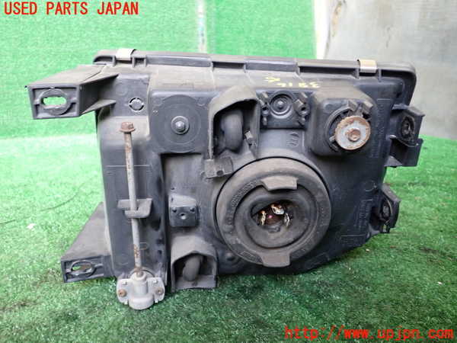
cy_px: 172
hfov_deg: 60.0
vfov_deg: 46.8
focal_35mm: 30
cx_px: 228
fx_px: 396
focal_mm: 5.4
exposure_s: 1/40
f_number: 2.3
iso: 320
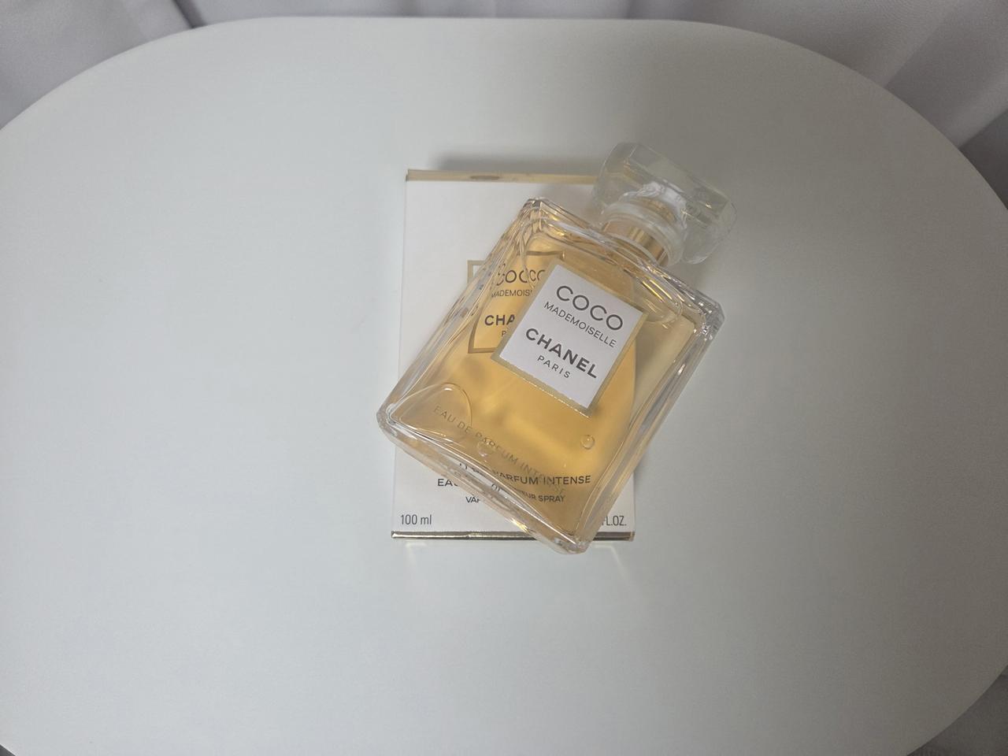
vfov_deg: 58.9
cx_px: 504
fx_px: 670
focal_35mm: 23
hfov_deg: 73.9
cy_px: 378
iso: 160
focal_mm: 5.4
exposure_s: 1/120
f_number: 1.8
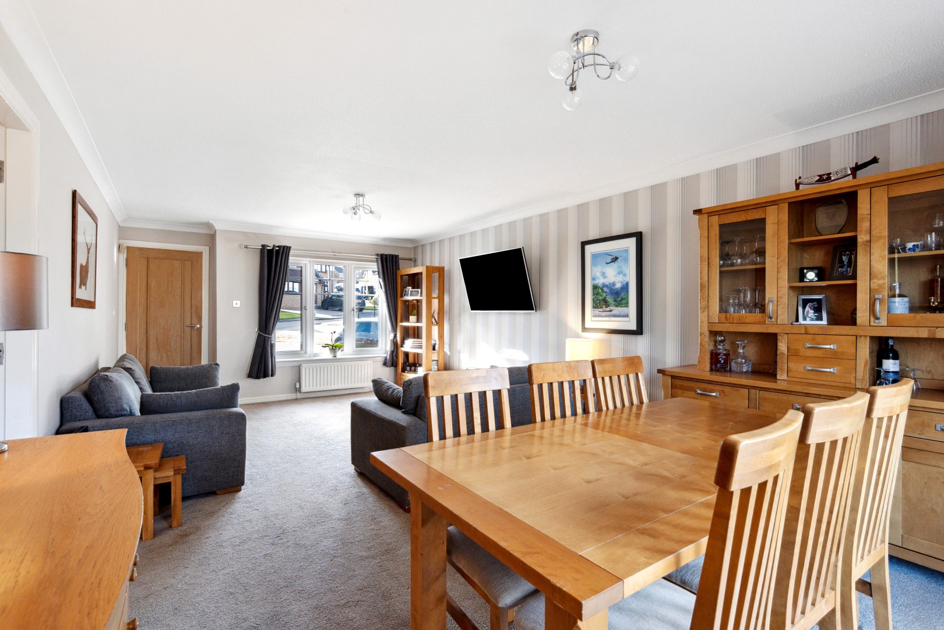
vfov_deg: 70.4
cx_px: 472
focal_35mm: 17
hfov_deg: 93.3
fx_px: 446
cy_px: 315
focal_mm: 16
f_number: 8
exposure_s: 1/50
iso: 800
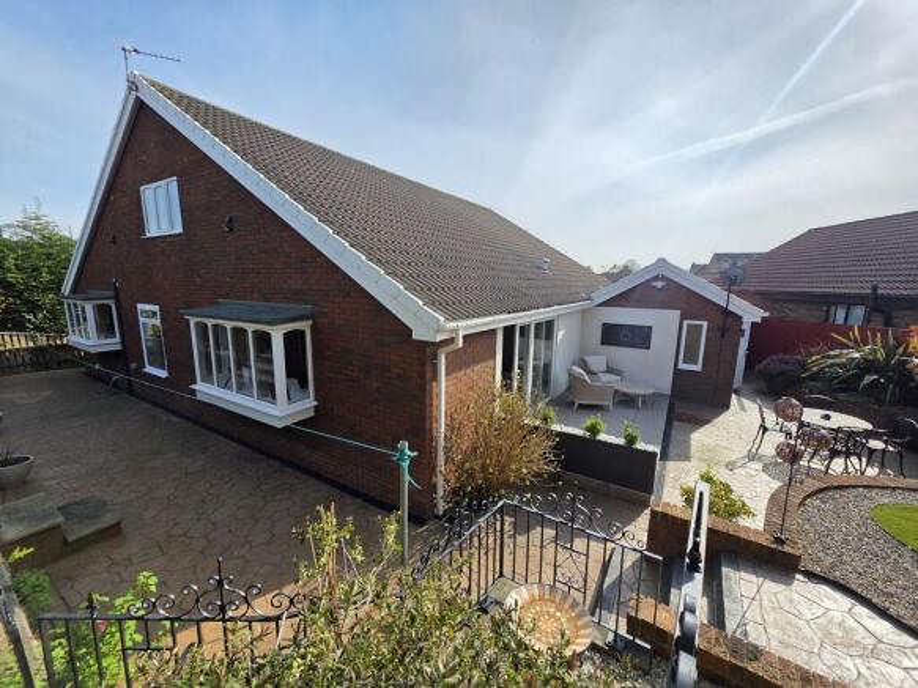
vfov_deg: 89.9
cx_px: 459
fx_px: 345
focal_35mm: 13
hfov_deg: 106.2
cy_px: 344
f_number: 1.9
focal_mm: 2.2
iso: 40
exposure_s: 1/1628
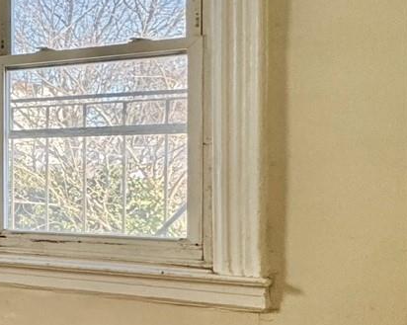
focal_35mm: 68
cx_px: -601
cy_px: 182
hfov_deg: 14.6
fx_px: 819
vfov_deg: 22.4
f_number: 2.2
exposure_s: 1/162
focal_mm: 2.22
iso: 40
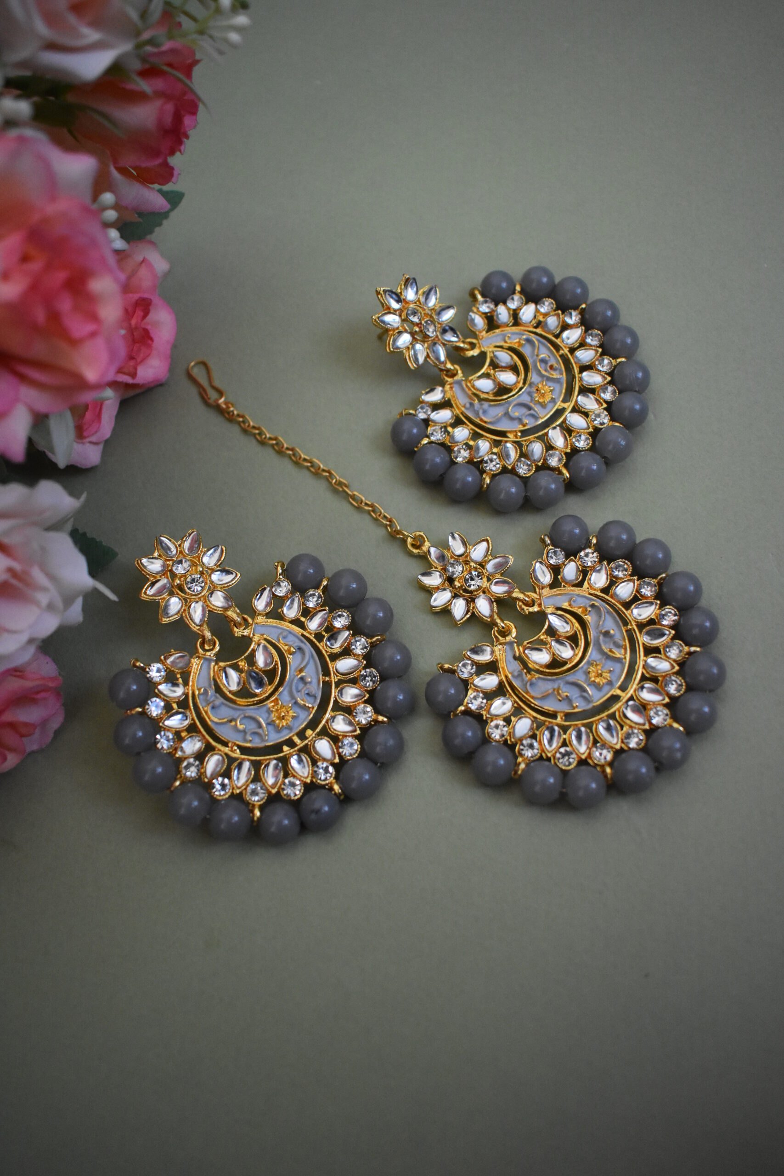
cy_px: 588
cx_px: 392
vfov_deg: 59.5
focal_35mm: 32
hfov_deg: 41.7
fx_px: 1029
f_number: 3.8
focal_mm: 21
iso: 2200
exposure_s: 1/500
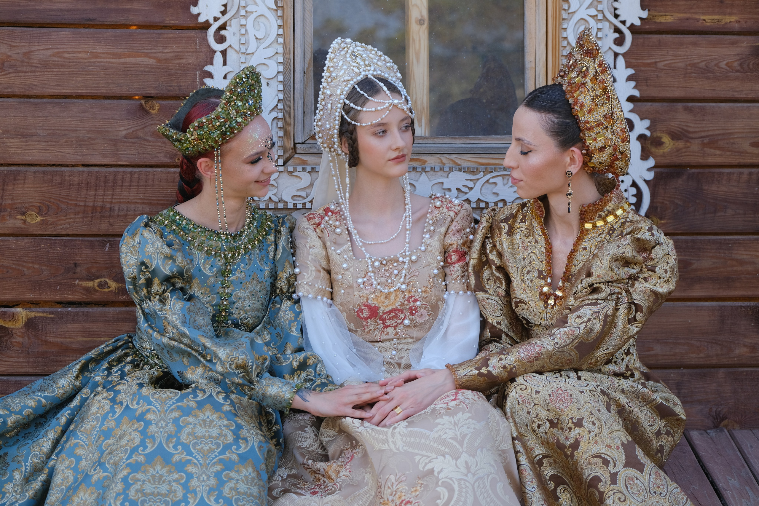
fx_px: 2087
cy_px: 253
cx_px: 380
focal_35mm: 99
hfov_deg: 20.6
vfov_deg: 13.8
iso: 160
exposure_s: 1/400
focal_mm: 66
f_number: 2.8
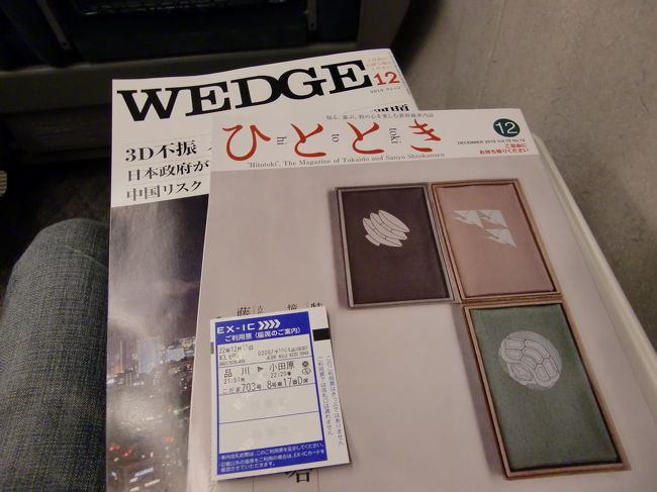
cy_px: 246
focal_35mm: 28
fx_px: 531
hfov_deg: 63.5
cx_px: 328
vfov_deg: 49.7
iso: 400
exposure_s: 1/40
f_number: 2.6
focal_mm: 4.9
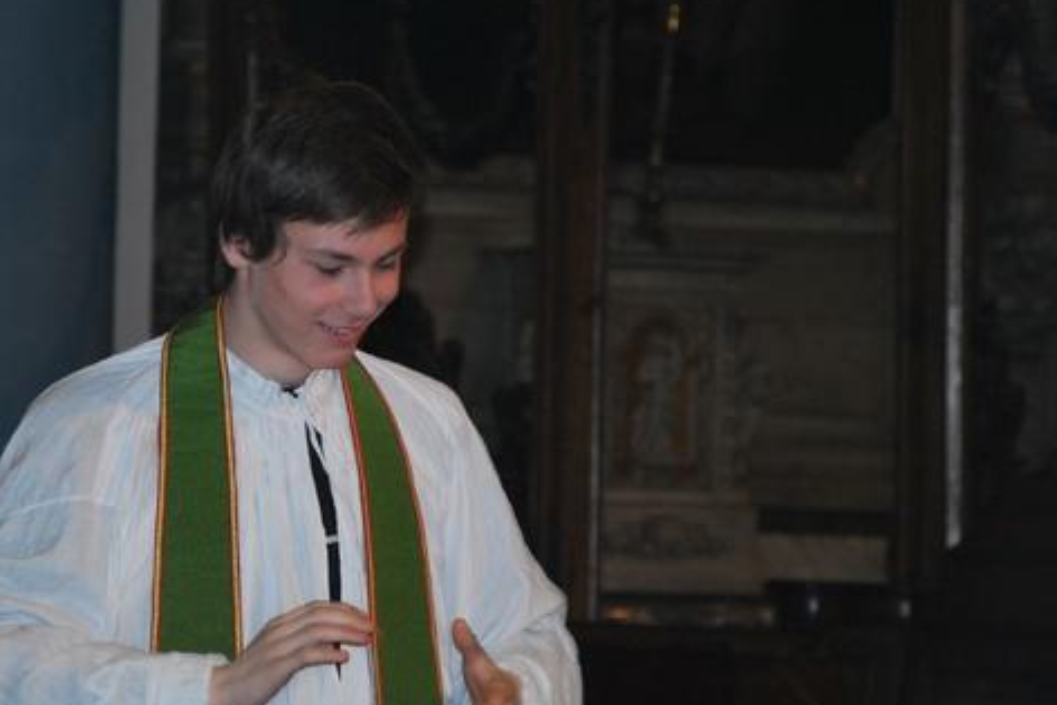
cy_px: 331
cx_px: 336
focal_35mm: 234
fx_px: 6865
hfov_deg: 8.8
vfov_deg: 5.9
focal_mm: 105
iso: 720
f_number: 5.6
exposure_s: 1/60
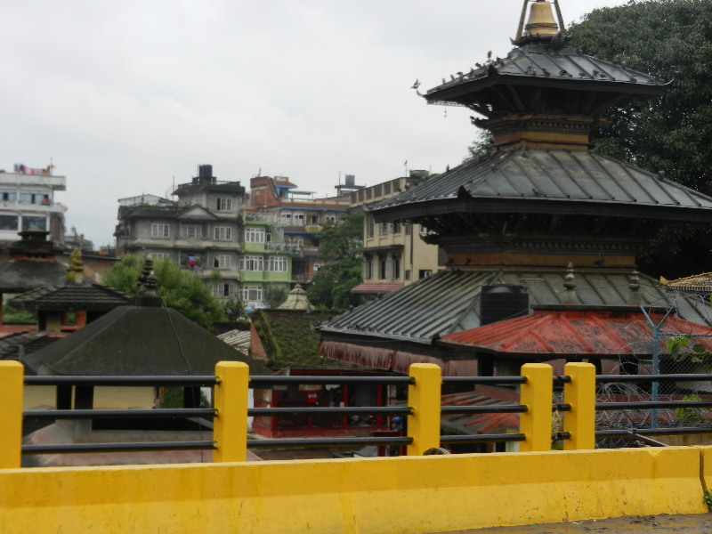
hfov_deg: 28.6
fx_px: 1399
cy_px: 267
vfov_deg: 21.6
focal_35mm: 68
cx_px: 356
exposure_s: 1/500
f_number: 4.6
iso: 160
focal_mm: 12.3
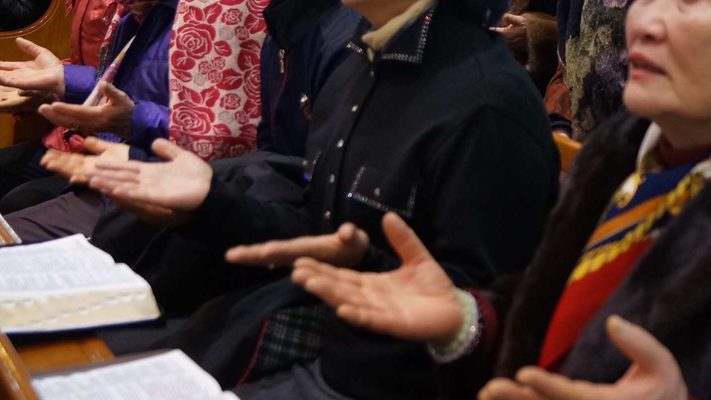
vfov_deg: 14.8
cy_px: 82
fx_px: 1527
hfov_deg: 26.0
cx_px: 486
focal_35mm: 81
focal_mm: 30
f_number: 4.5
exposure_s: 1/60
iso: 1000
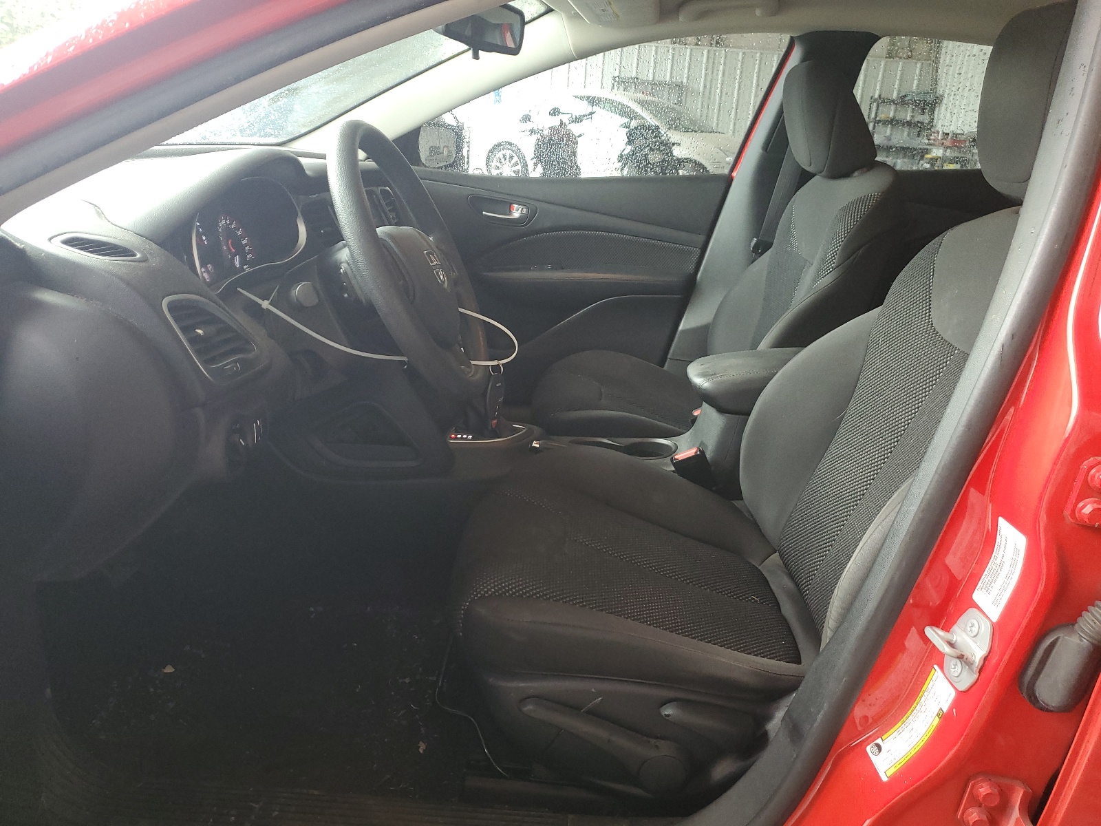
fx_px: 827
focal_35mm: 26
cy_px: 413
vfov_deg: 53.1
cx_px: 550
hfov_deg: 67.3
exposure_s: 1/60.2
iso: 130
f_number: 1.5
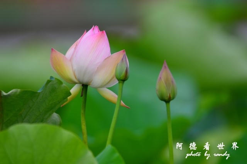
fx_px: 6163
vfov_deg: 1.5
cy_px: 82
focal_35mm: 900
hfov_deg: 2.3
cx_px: 124
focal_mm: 600
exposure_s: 1/100
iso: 100
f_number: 6.3
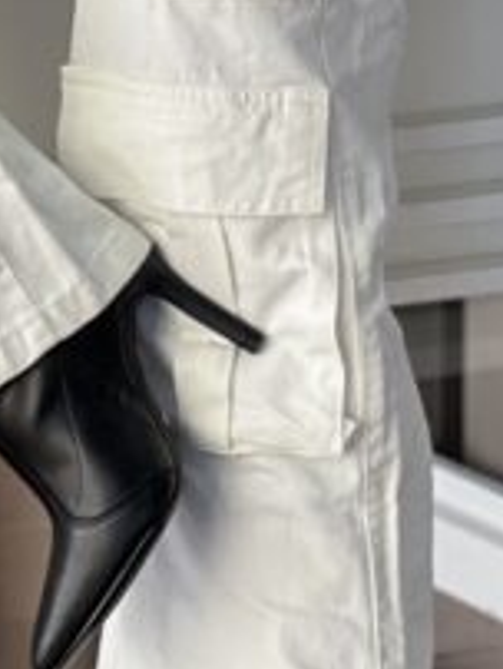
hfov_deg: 4.2
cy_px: -429
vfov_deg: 5.5
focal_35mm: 355
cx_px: 33
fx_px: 6863
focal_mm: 9
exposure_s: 1/120
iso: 125
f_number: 2.8
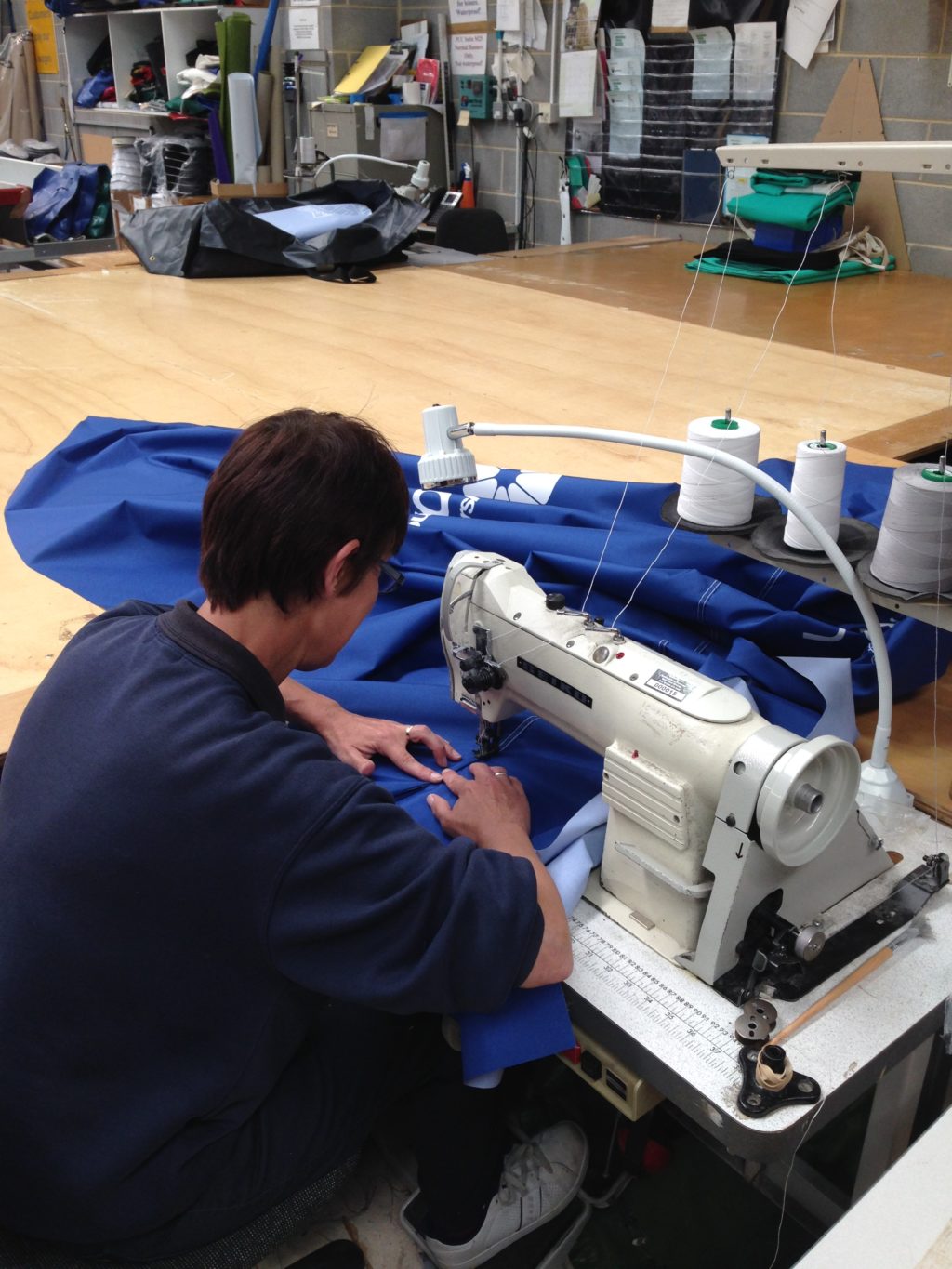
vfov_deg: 55.3
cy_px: 634
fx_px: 1210
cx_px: 476
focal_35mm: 33
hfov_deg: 43.0
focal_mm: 4.12
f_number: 2.4
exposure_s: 1/120
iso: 80
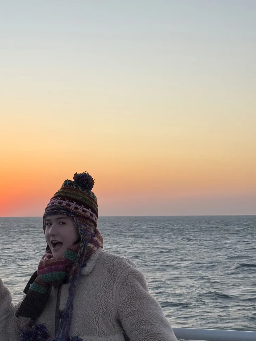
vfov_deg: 27.6
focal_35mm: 70
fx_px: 690
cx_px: 74
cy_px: 231
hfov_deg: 20.9
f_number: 1.78
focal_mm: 6.76
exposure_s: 1/1608
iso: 80
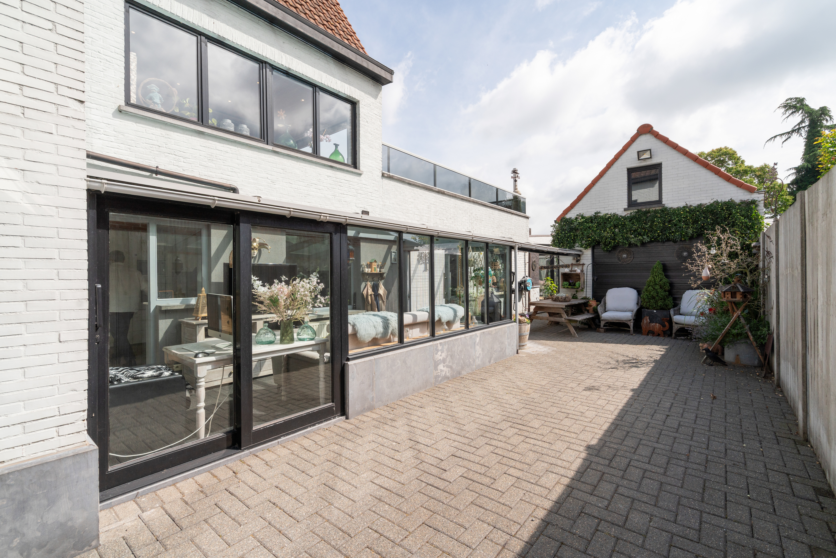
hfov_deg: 96.7
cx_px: 418
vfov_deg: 73.8
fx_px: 372
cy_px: 279
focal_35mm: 16
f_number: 8
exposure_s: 1/800
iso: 250
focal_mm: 16
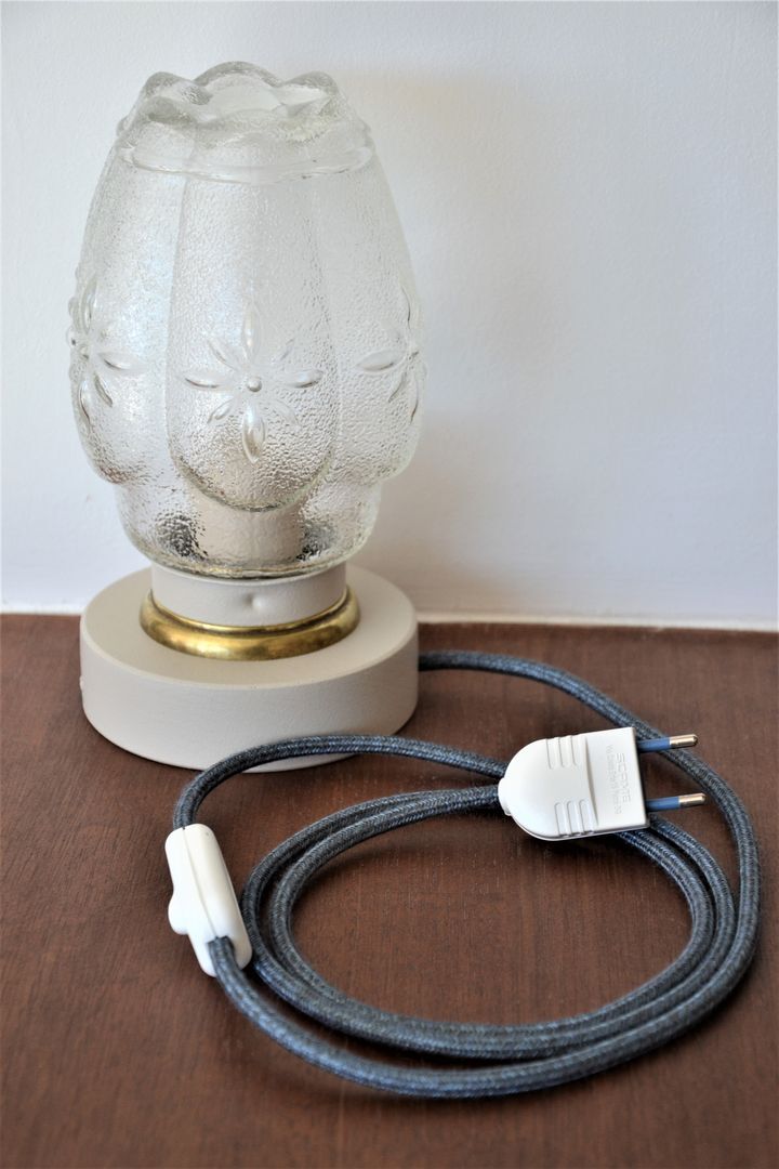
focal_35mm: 87
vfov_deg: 23.4
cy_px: 584
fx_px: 2824
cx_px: 390
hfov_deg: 15.7
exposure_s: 1/125
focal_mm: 58
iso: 450
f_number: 5
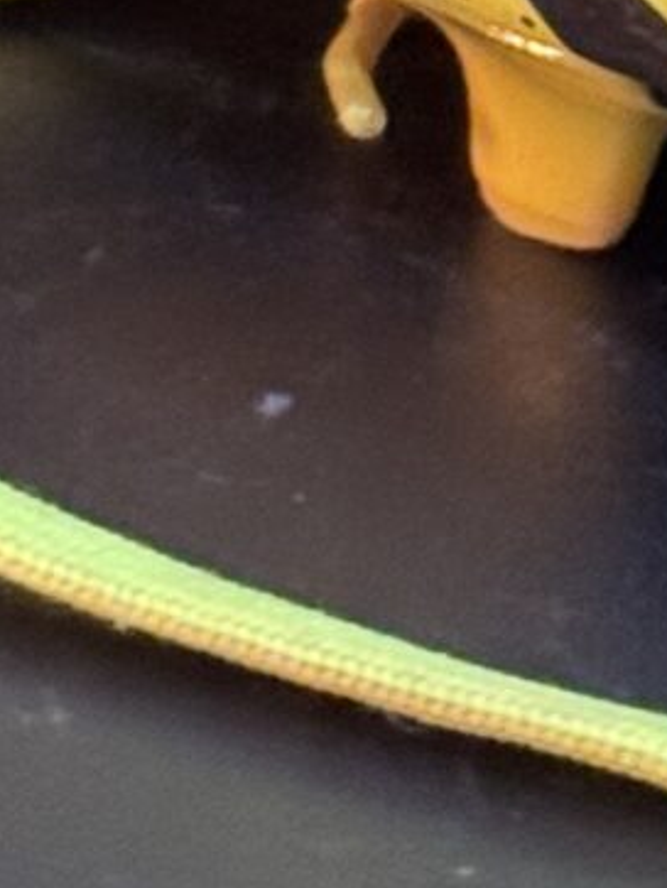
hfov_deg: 4.4
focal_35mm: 339
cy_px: -1661
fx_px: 8699
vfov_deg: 5.5
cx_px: 701
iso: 250
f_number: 1.78
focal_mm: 6.76
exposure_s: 1/50
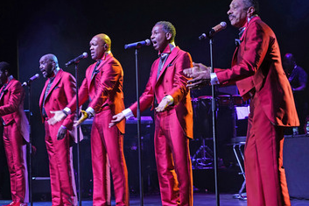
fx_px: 712
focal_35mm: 83
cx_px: 130
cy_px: 101
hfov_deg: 24.5
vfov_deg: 16.4
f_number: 5.6
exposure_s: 1/160
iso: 1600
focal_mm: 65
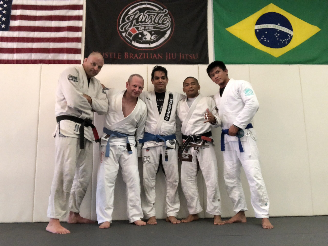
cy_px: 123
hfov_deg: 56.8
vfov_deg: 44.2
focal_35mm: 32
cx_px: 164
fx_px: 303
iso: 200
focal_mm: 2.87
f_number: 2.2
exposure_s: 1/60
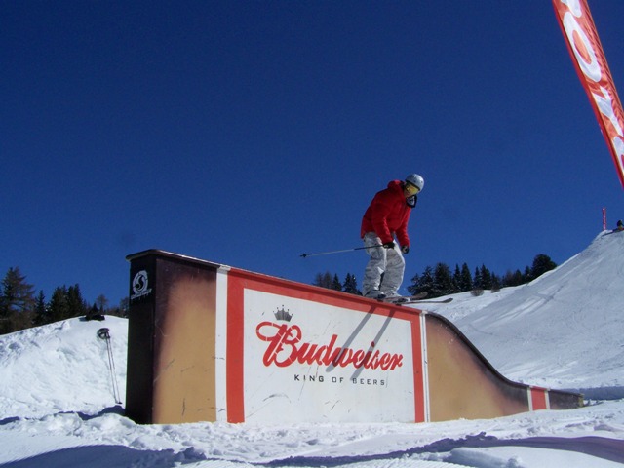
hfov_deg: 49.0
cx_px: 312
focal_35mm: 38
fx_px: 685
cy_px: 234
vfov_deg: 37.7
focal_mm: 6.3
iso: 125
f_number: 5.6
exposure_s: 1/1600
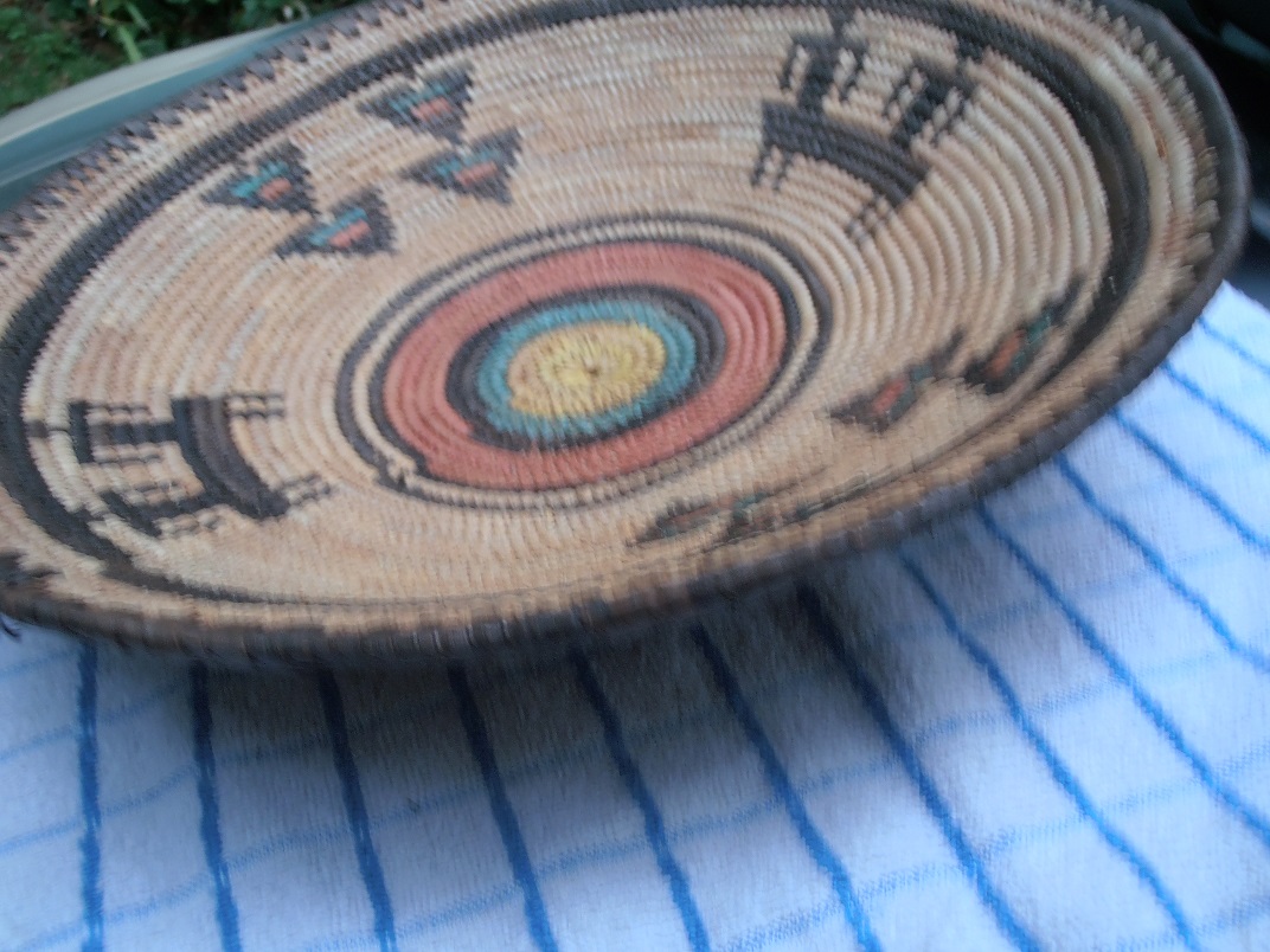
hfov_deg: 55.4
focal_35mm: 33
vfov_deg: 42.9
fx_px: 1211
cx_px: 635
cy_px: 476
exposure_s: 1/3
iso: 125
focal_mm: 5.93
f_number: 3.6
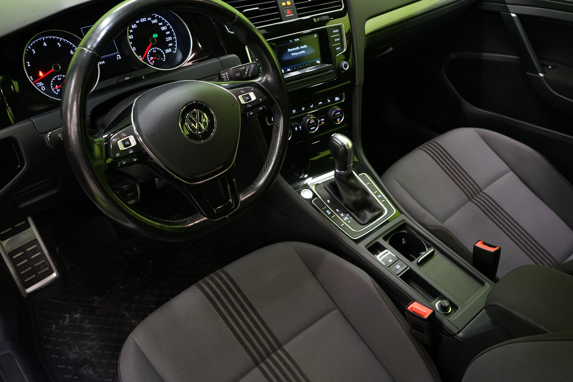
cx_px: 286
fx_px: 493
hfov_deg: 60.3
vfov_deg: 42.3
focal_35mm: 31
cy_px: 191
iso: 2000
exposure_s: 1/20
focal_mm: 31
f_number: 5.6
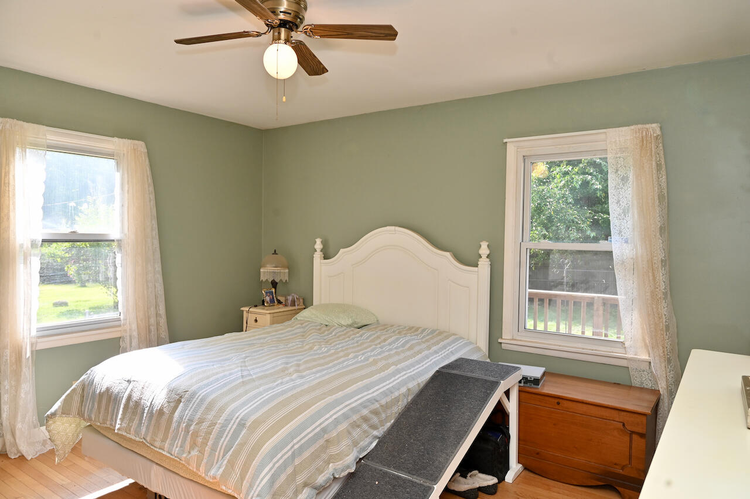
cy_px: 250
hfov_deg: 73.8
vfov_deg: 53.1
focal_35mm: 24
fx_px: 500
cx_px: 375
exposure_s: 1/125
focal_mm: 24
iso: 500
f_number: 7.1
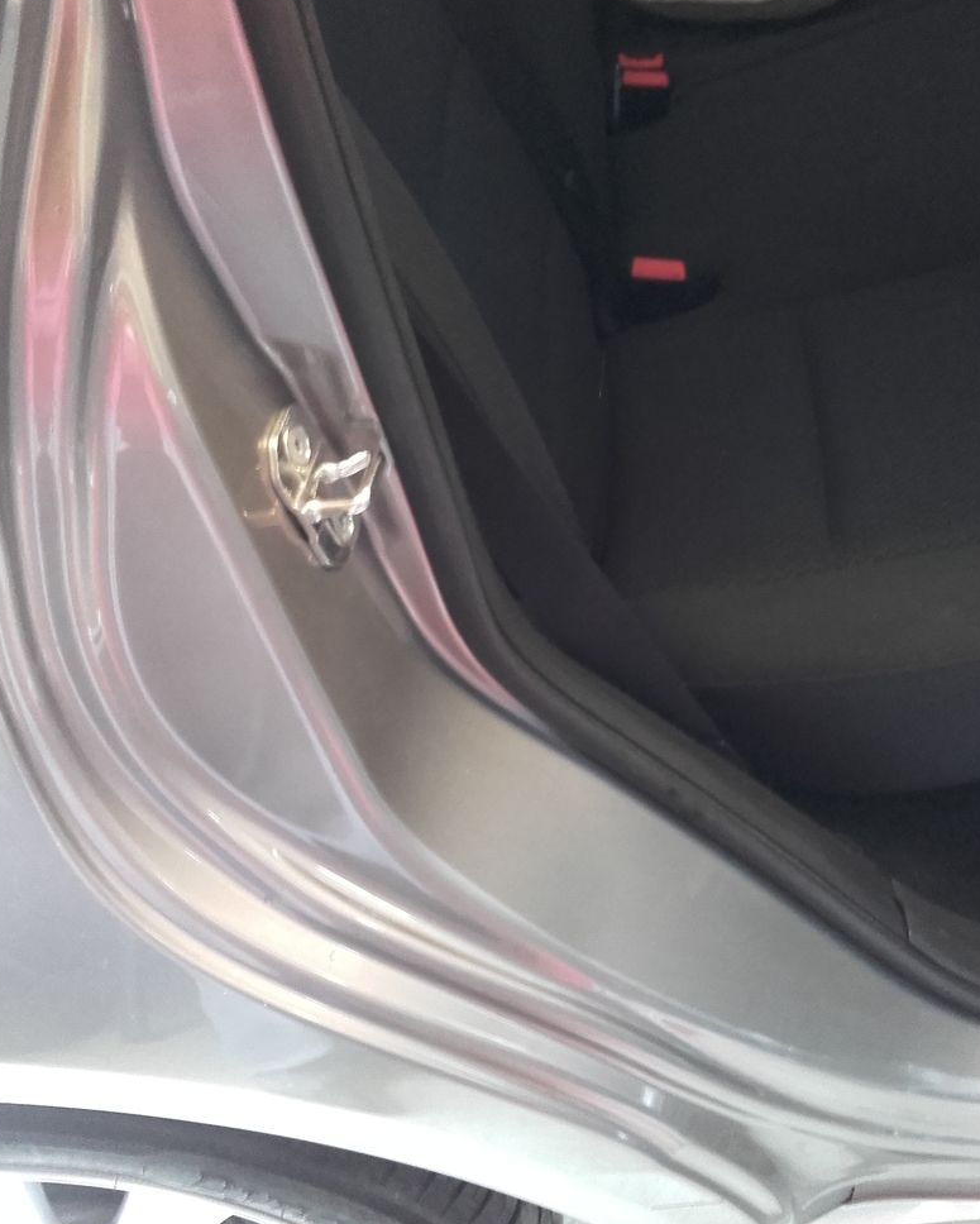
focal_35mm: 40
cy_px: 608
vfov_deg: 45.8
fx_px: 1450
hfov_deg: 37.3
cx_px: 527
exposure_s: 1/8
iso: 190
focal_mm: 3.31
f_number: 2.2
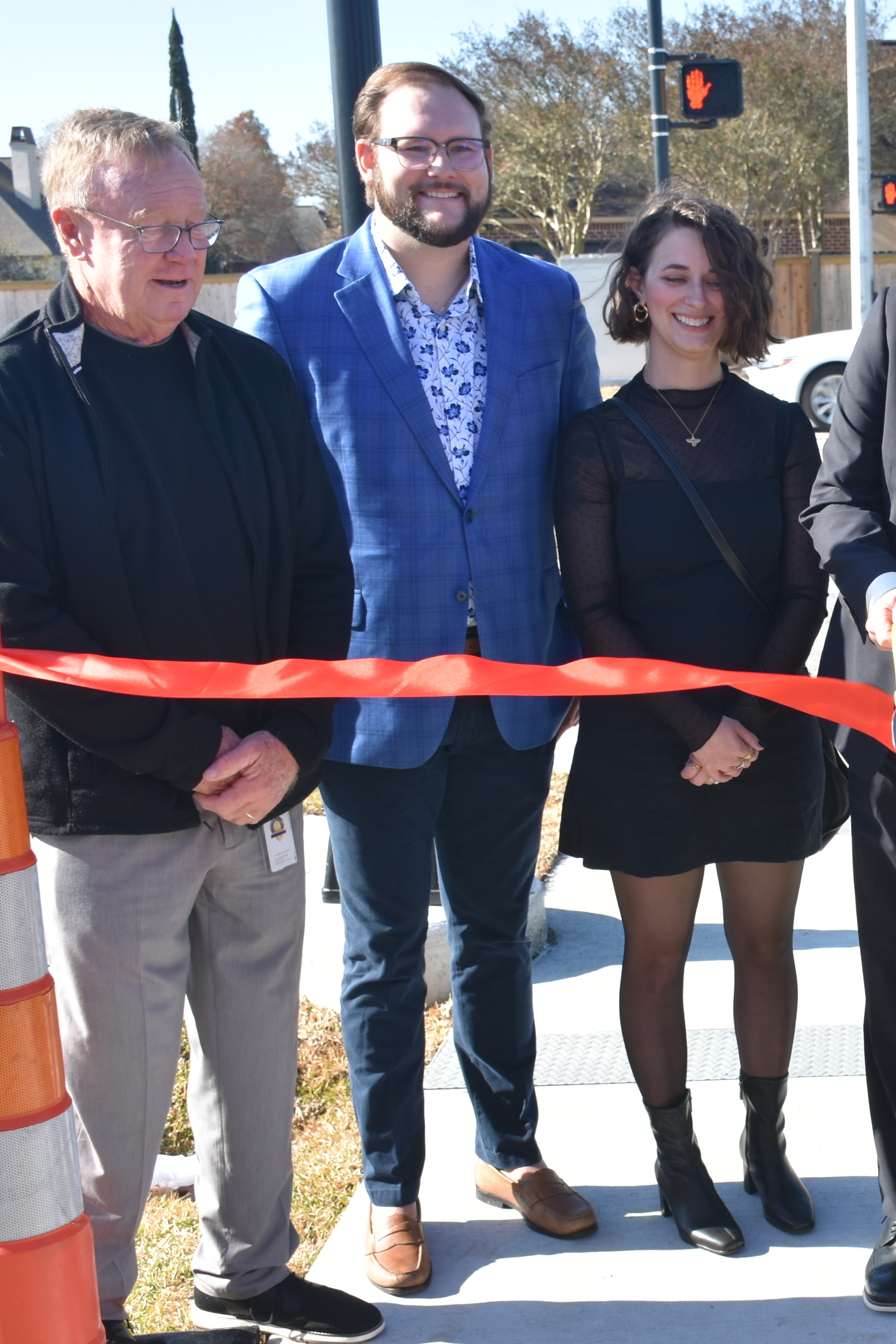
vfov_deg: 34.0
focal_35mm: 59
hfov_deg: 21.9
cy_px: 726
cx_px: 972
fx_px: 2197
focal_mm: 23
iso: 200
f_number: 7.1
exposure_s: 1/200
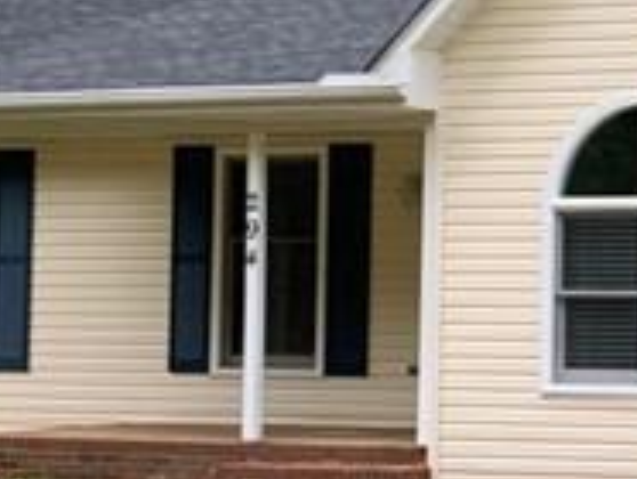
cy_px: 161
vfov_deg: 10.4
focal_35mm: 143
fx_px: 2635
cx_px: 904
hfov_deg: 13.2
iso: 25
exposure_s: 1/431
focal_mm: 4.25
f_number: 1.8
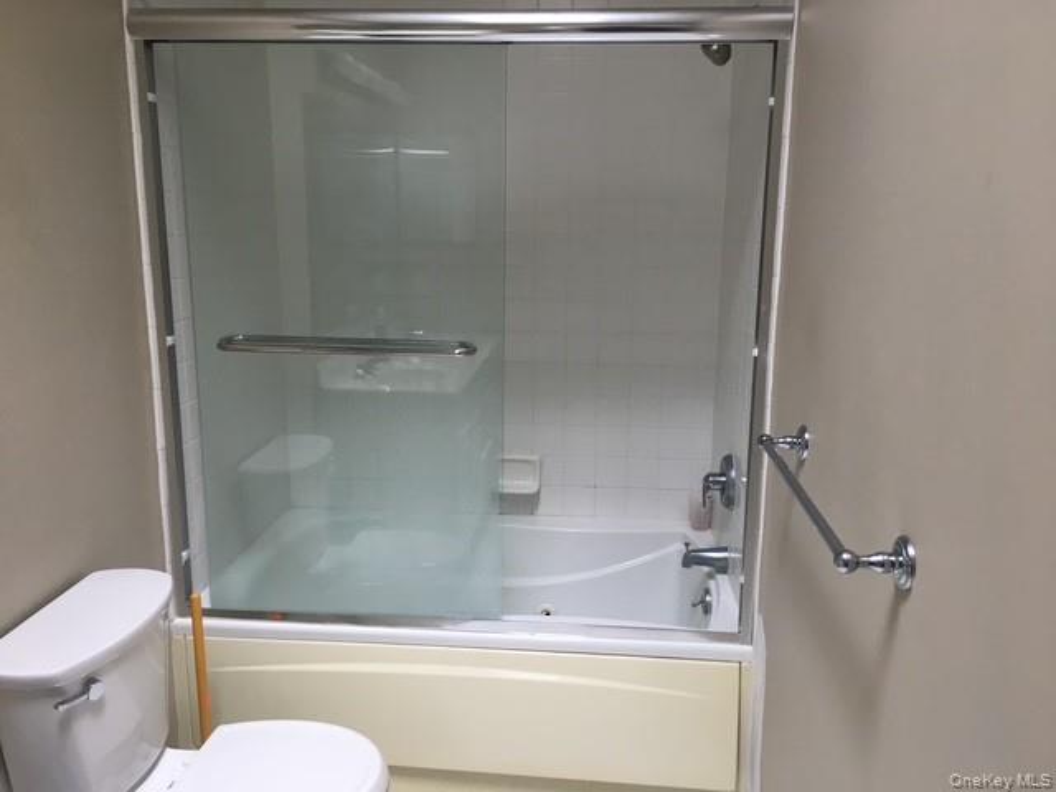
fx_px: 885
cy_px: 396
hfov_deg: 61.7
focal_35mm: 29
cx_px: 528
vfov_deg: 48.2
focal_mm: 4.15
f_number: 2.2
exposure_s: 1/40
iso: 32
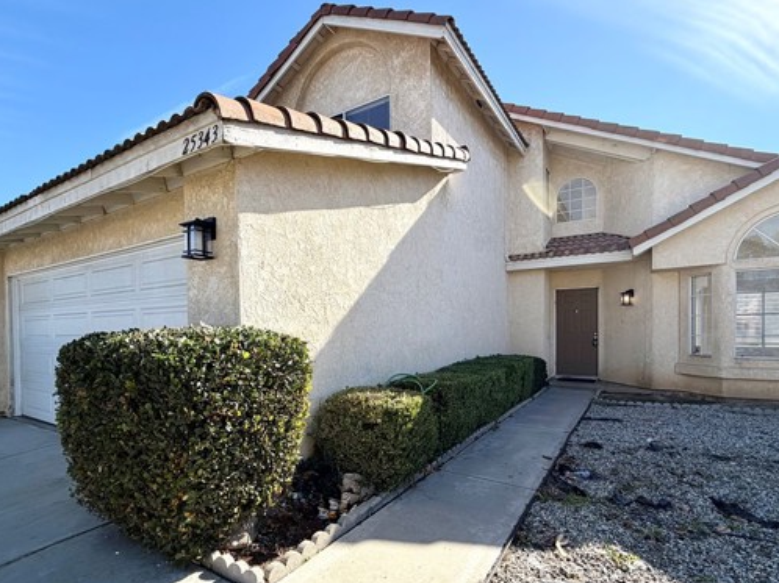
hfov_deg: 87.8
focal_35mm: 18
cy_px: 338
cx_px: 391
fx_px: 405
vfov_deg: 71.1
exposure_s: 1/770
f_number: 2.2
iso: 40
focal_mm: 2.22
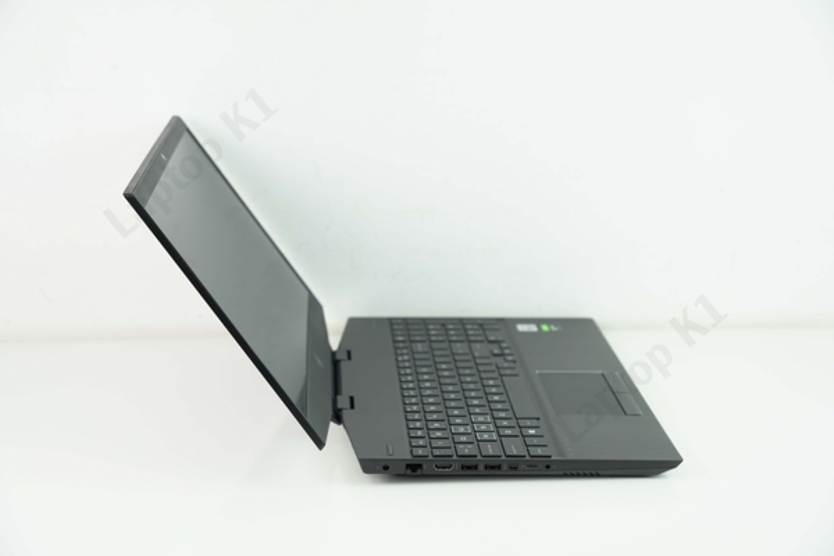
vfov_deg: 22.1
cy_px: 278
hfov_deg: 32.6
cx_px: 417
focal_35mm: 62
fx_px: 1425
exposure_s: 1/30
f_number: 3.5
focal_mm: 41
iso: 100
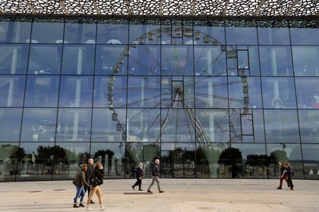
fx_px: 284
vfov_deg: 41.1
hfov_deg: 58.7
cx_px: 160
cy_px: 106
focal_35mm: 32
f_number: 6.3
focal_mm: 32
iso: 200
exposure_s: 1/250
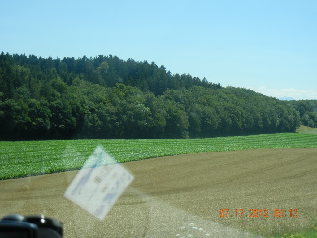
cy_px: 119
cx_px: 158
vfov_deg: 19.1
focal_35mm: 77
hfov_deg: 25.3
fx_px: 705
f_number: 4.3
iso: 160
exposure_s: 1/660
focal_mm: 13.9
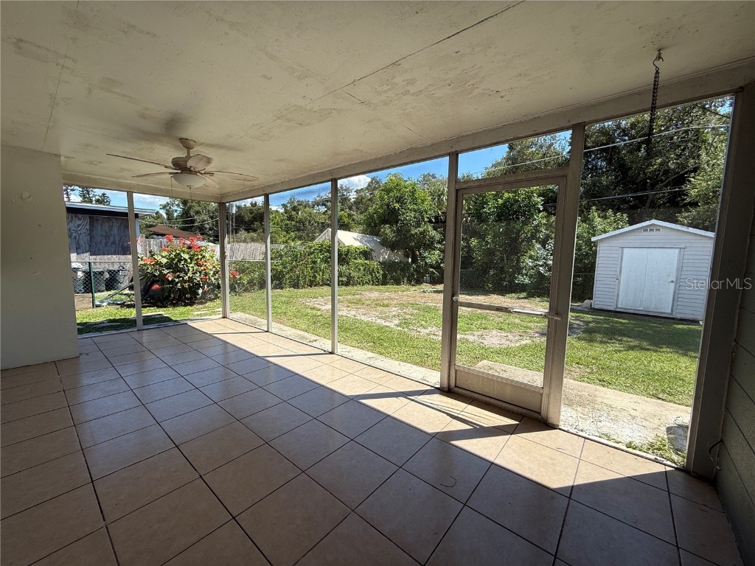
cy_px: 283
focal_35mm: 14
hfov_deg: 102.1
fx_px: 305
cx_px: 378
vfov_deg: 85.7
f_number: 2.2
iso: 50
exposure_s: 1/830
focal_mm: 2.22
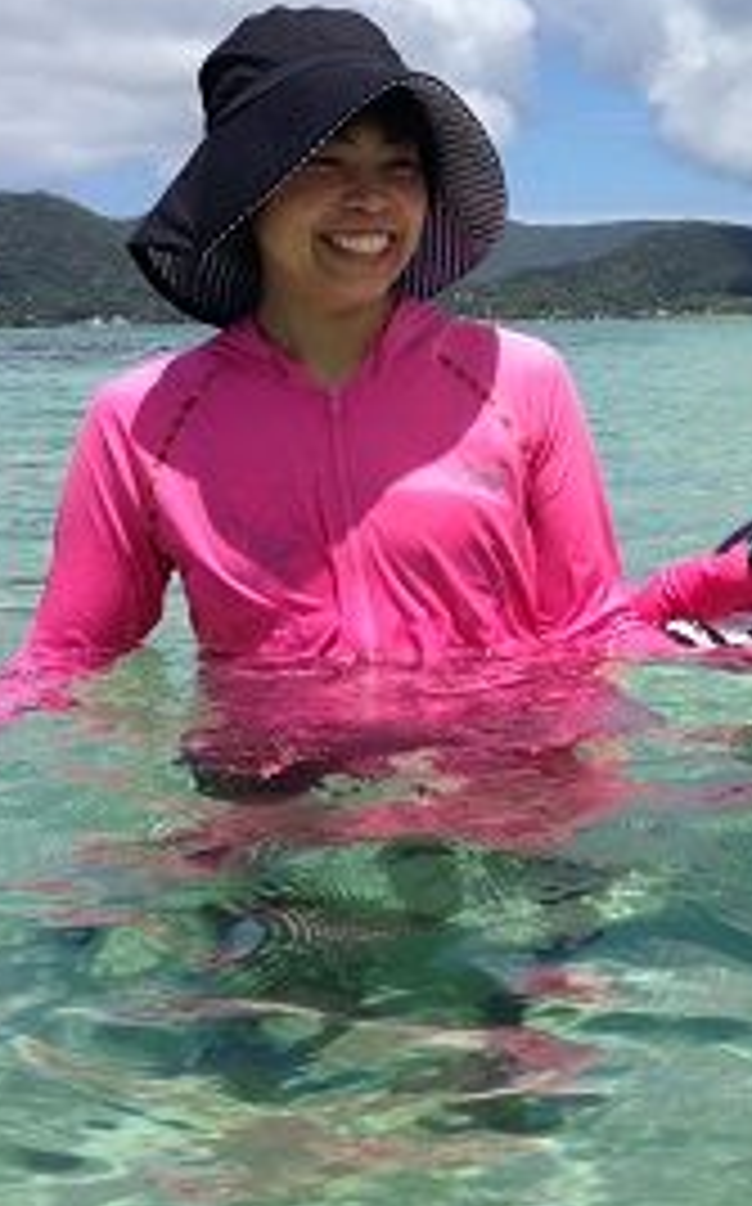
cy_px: 468
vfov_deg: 31.9
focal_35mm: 64
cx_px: 887
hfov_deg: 19.2
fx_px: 2103
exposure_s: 1/1938
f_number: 2.4
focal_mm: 4.12
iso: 50
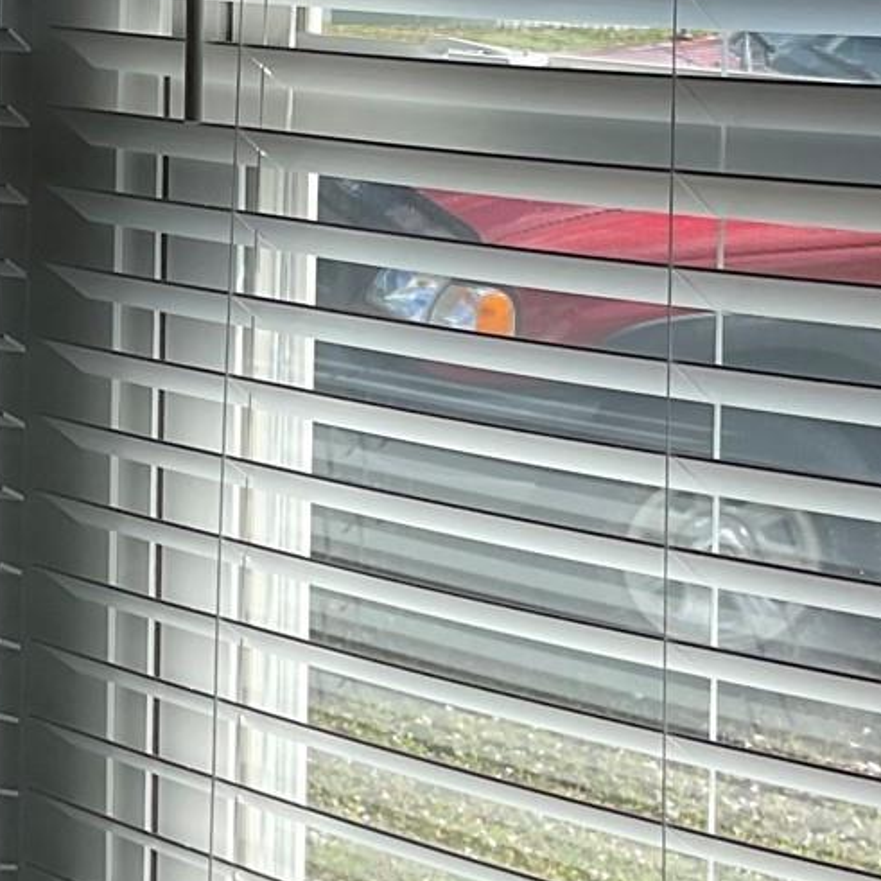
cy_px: 57
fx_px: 3081
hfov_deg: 15.3
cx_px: -341
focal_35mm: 107
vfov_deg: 16.0
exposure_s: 1/613
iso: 16
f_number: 1.8
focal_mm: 3
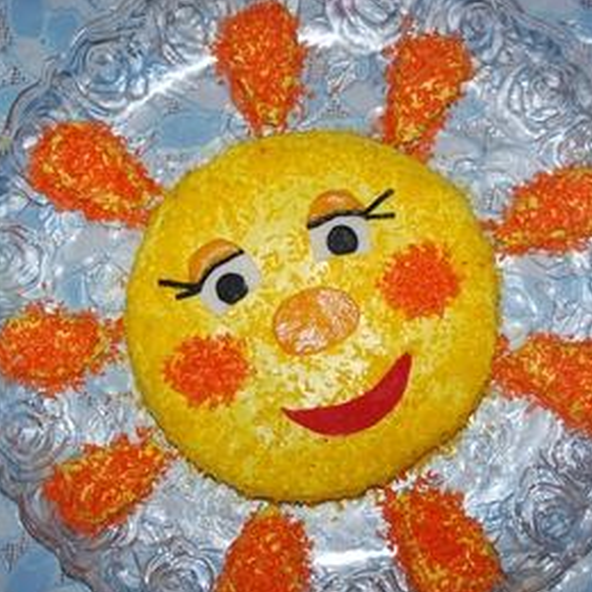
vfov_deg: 23.0
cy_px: 331
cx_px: 312
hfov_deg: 23.1
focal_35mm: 75
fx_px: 1451
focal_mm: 34
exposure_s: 1/60
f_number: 3.8
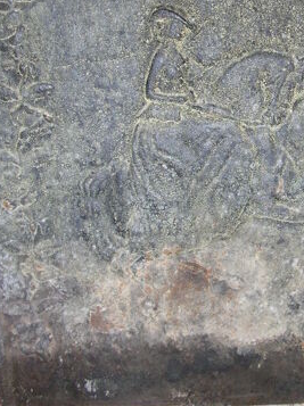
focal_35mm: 63
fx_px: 739
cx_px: 268
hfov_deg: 22.7
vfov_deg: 30.6
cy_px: 143
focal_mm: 5.8
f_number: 2.8
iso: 50
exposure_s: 1/60.1
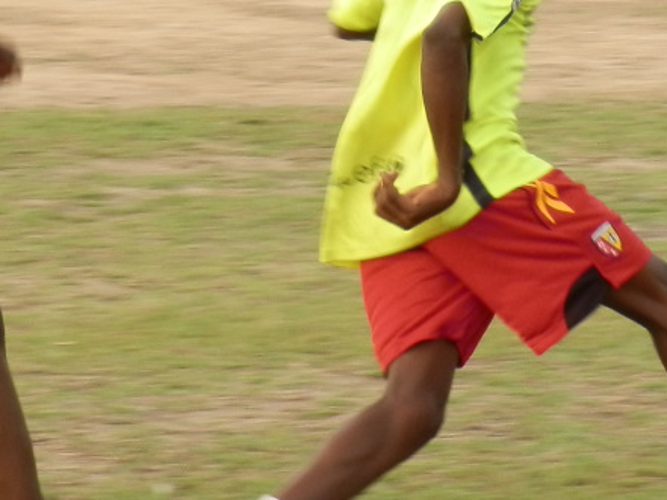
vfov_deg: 5.1
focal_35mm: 294
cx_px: 351
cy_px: 125
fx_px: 5666
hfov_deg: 6.7
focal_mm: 14.64
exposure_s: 1/125
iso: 80
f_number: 4.2
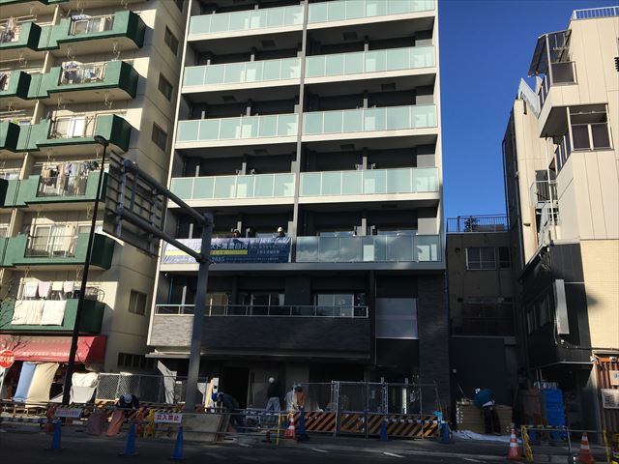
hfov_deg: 61.7
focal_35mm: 29
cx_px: 310
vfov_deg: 48.2
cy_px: 232
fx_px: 519
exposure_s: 1/1603
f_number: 2.2
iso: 25
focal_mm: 4.15
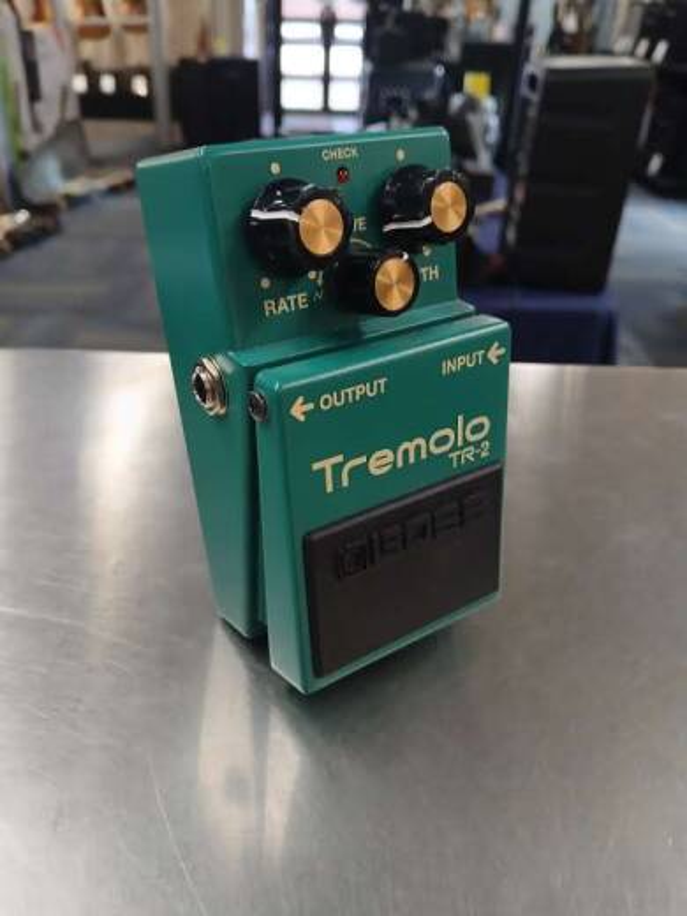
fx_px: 688
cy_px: 458
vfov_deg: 67.3
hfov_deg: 53.1
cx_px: 344
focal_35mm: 26
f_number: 1.8
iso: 250
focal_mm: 3.98
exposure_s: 1/40
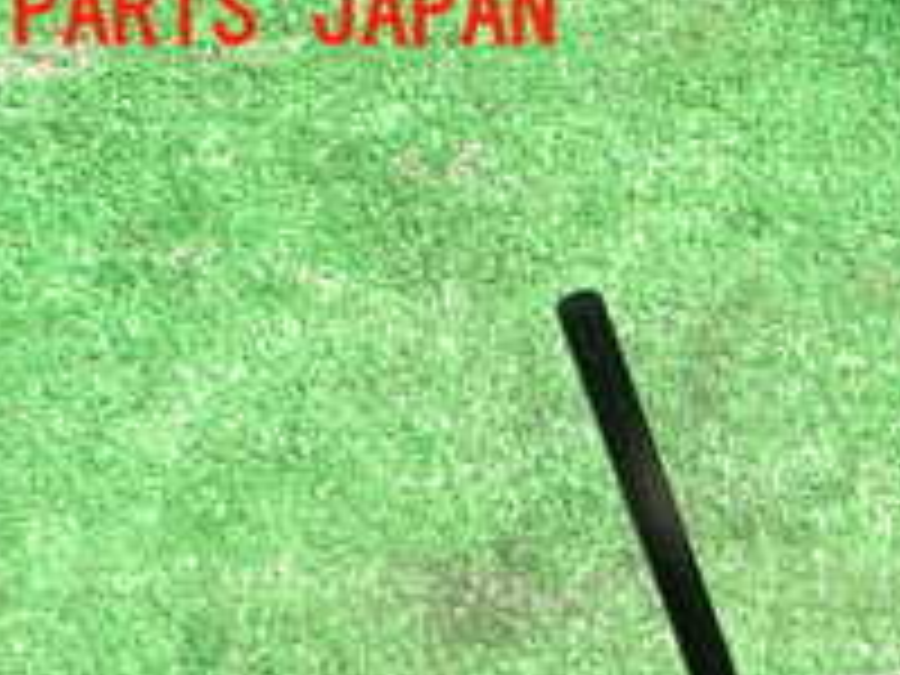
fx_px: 2340
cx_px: 1089
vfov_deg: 15.3
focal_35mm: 90
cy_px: 972
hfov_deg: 20.3
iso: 100
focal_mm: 5.4
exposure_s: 1/160
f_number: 3.2
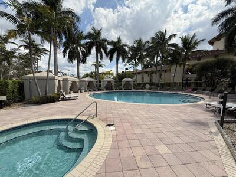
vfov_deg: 85.7
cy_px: 88
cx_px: 118
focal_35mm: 14
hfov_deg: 102.1
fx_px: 95
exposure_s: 1/2165
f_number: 2.2
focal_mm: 2.22
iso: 50
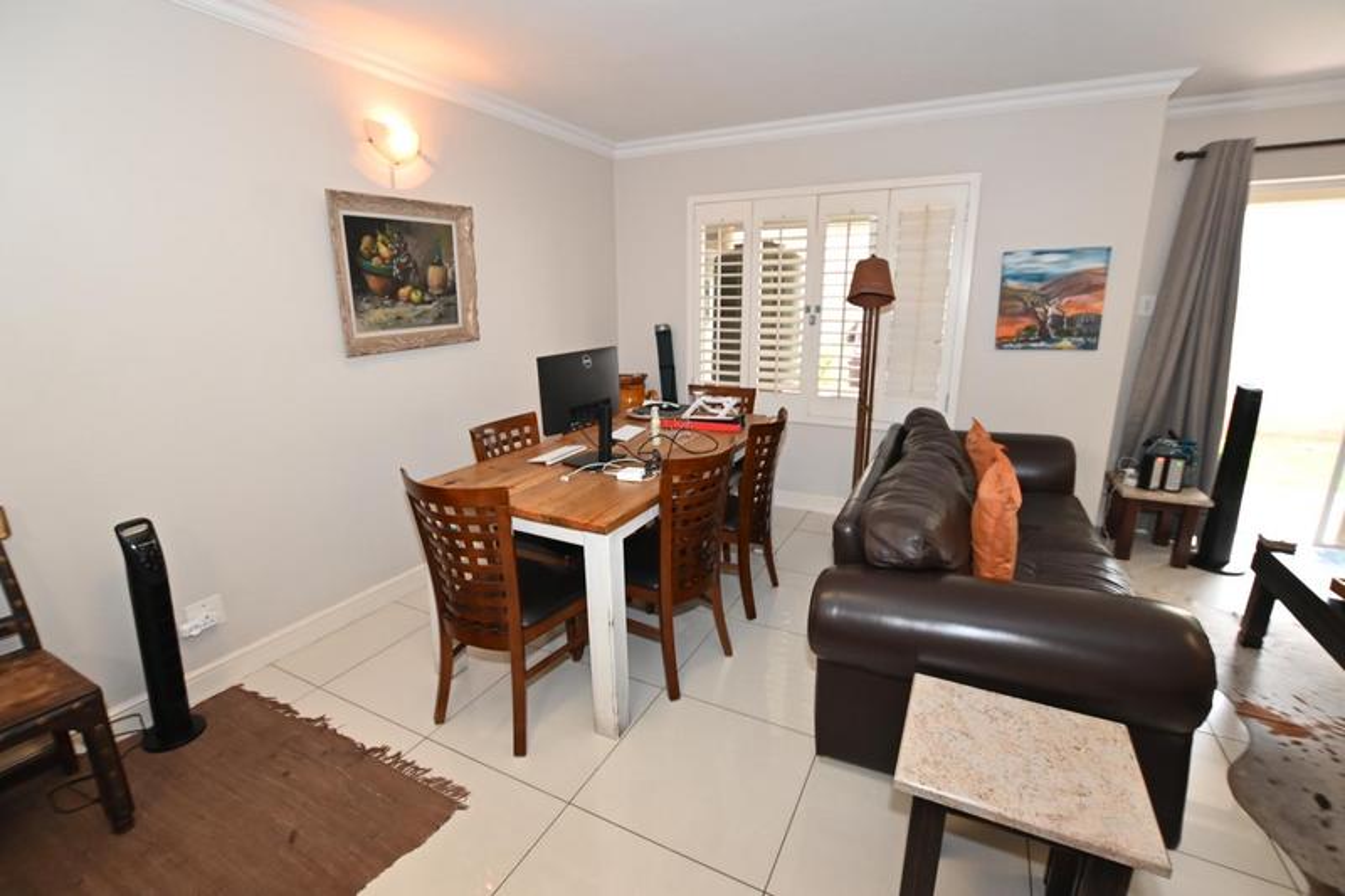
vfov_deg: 77.3
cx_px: 672
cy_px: 448
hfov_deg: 100.4
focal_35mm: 15
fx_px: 560
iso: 640
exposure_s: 1/60
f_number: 4
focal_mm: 10
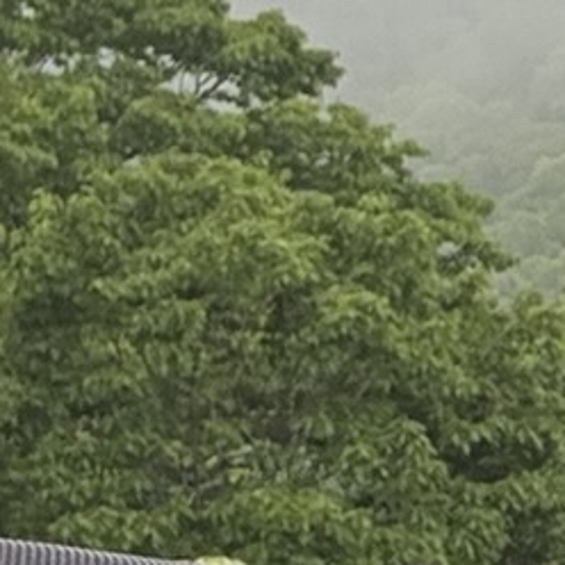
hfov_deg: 8.5
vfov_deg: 10.4
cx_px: 1777
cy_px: 437
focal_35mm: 168
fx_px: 3102
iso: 25
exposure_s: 1/121
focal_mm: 2.69
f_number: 1.9
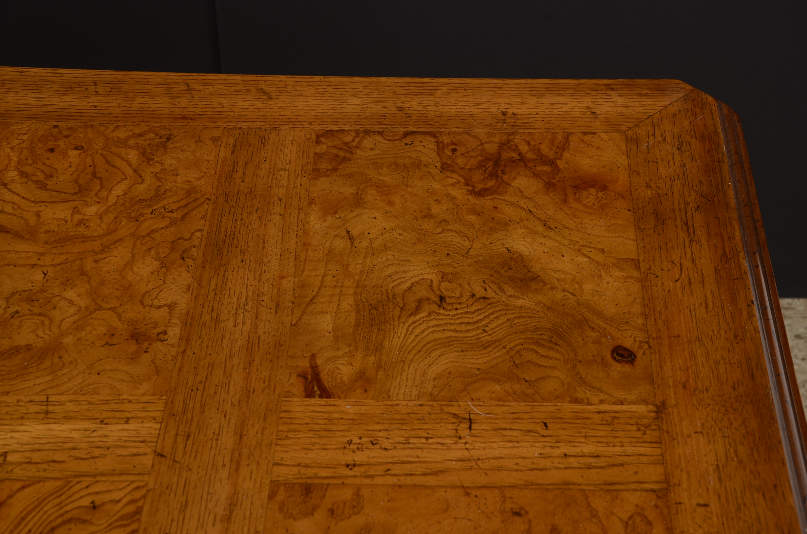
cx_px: 404
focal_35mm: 75
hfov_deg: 27.0
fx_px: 1678
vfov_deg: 18.1
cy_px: 267
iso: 125
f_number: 9
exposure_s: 1/125
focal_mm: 50
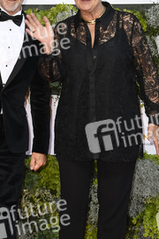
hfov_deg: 11.3
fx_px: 804
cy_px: 88
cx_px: 50
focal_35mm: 121
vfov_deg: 16.9
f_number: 6.3
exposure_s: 1/200
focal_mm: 82
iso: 400
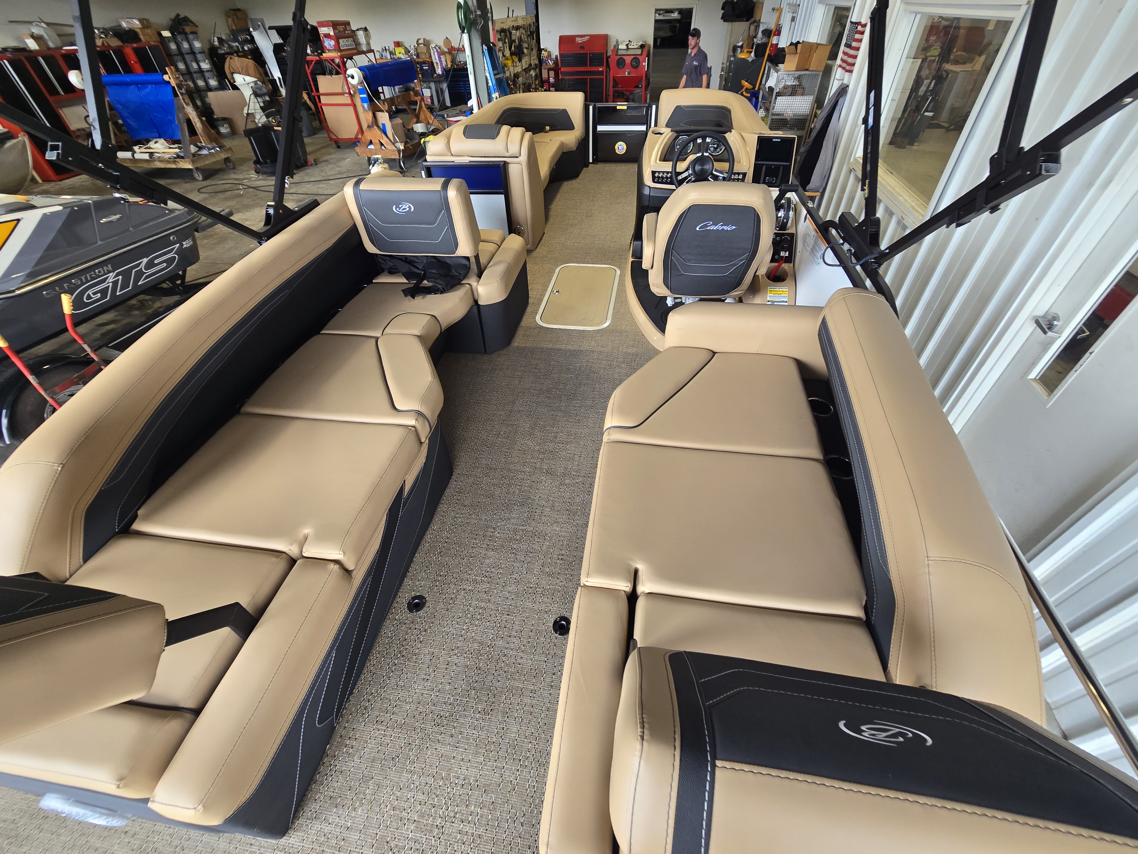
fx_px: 427
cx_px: 569
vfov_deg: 89.9
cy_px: 427
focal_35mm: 13
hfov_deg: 106.2
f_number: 2.2
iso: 80
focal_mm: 2.2
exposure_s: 1/60
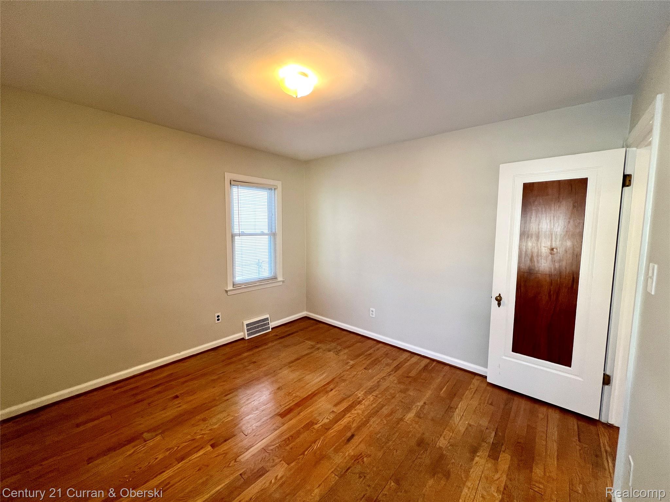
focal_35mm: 13
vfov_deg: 89.9
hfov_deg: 106.2
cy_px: 251
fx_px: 252
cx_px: 335
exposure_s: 1/60
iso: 160
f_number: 1.8
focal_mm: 1.57
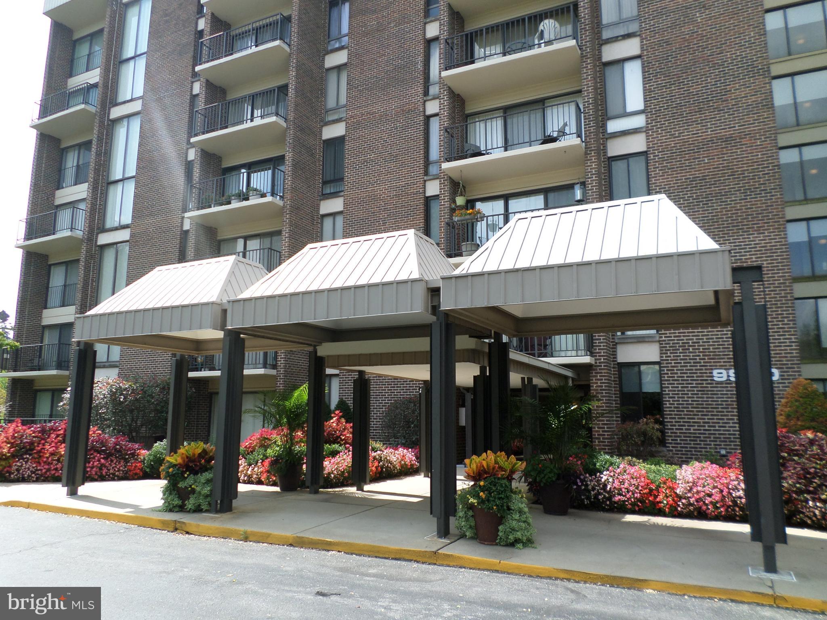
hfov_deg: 69.4
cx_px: 414
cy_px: 310
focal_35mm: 25
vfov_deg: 54.9
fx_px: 597
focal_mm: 4.5
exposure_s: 1/500
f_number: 2.5
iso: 80
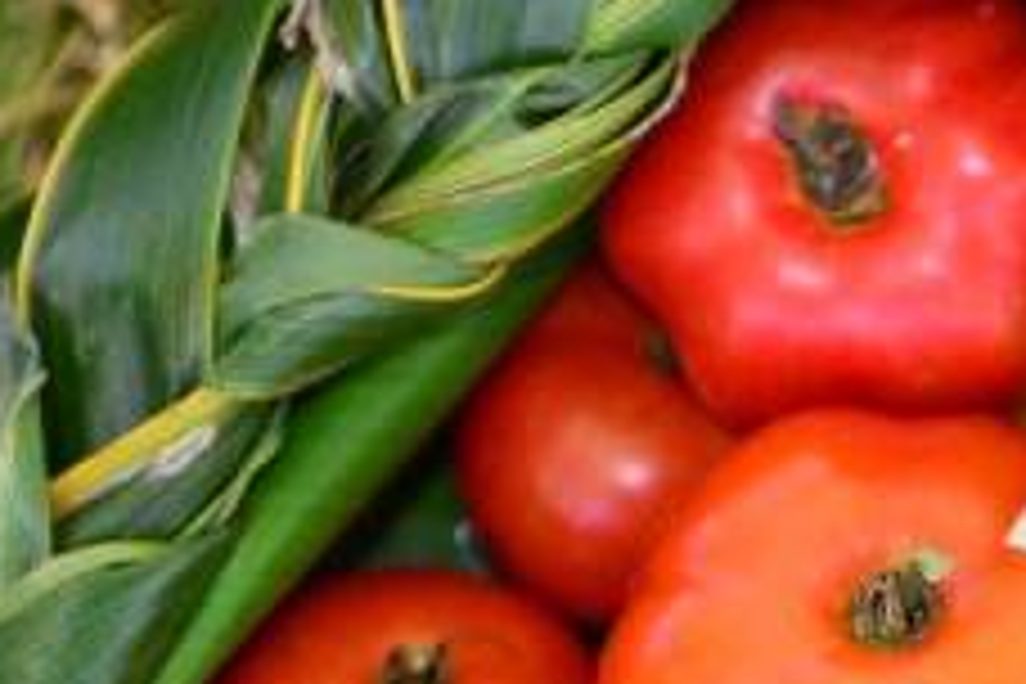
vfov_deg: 5.5
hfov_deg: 8.2
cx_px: 1426
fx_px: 7010
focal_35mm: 246
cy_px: 981
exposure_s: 1/125
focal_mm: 70
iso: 250
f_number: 3.5
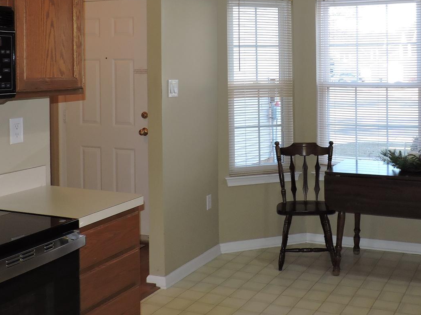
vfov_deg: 30.2
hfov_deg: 40.0
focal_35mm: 47
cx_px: 276
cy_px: 65
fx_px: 571
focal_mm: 4.3
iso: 160
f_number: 3
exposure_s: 1/40
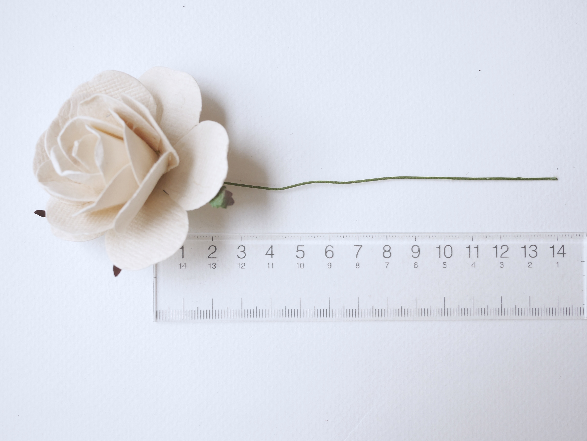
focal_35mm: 40
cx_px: 294
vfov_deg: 36.0
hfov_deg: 46.8
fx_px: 679
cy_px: 220
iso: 800
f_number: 4.5
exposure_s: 1/160
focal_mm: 20
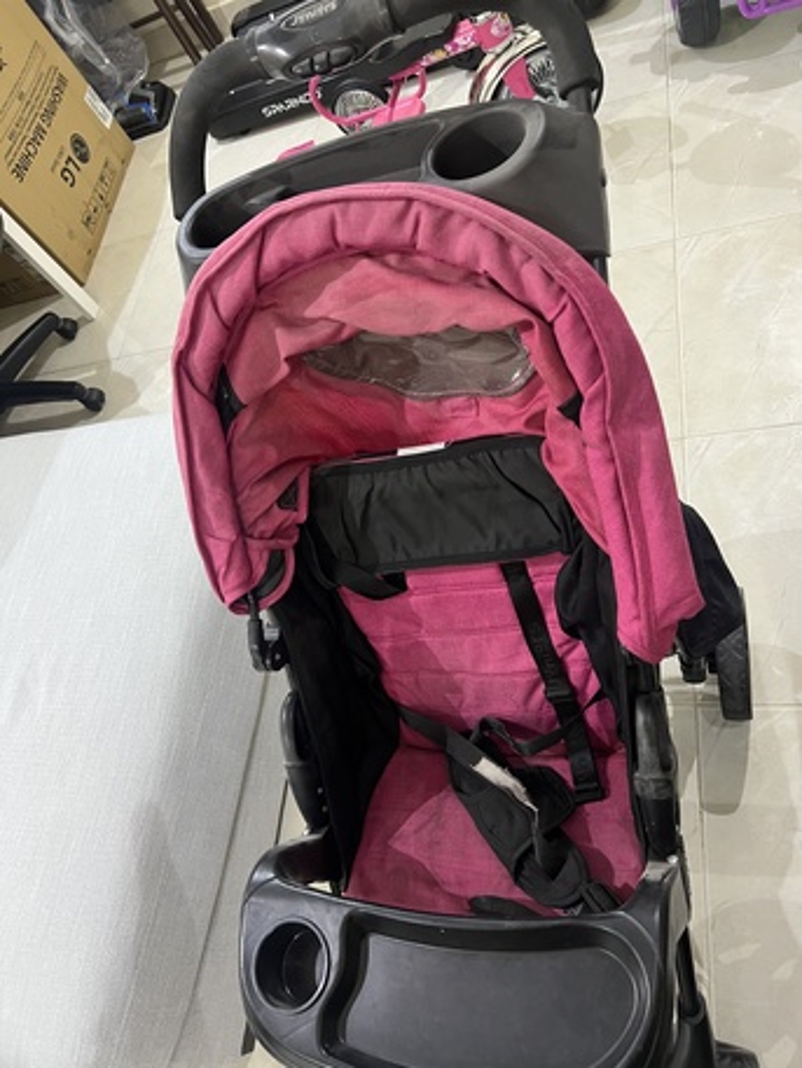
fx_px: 803
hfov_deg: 53.1
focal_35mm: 26
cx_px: 401
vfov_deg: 67.3
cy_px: 534
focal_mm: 5.7
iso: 500
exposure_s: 1/60
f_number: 1.5
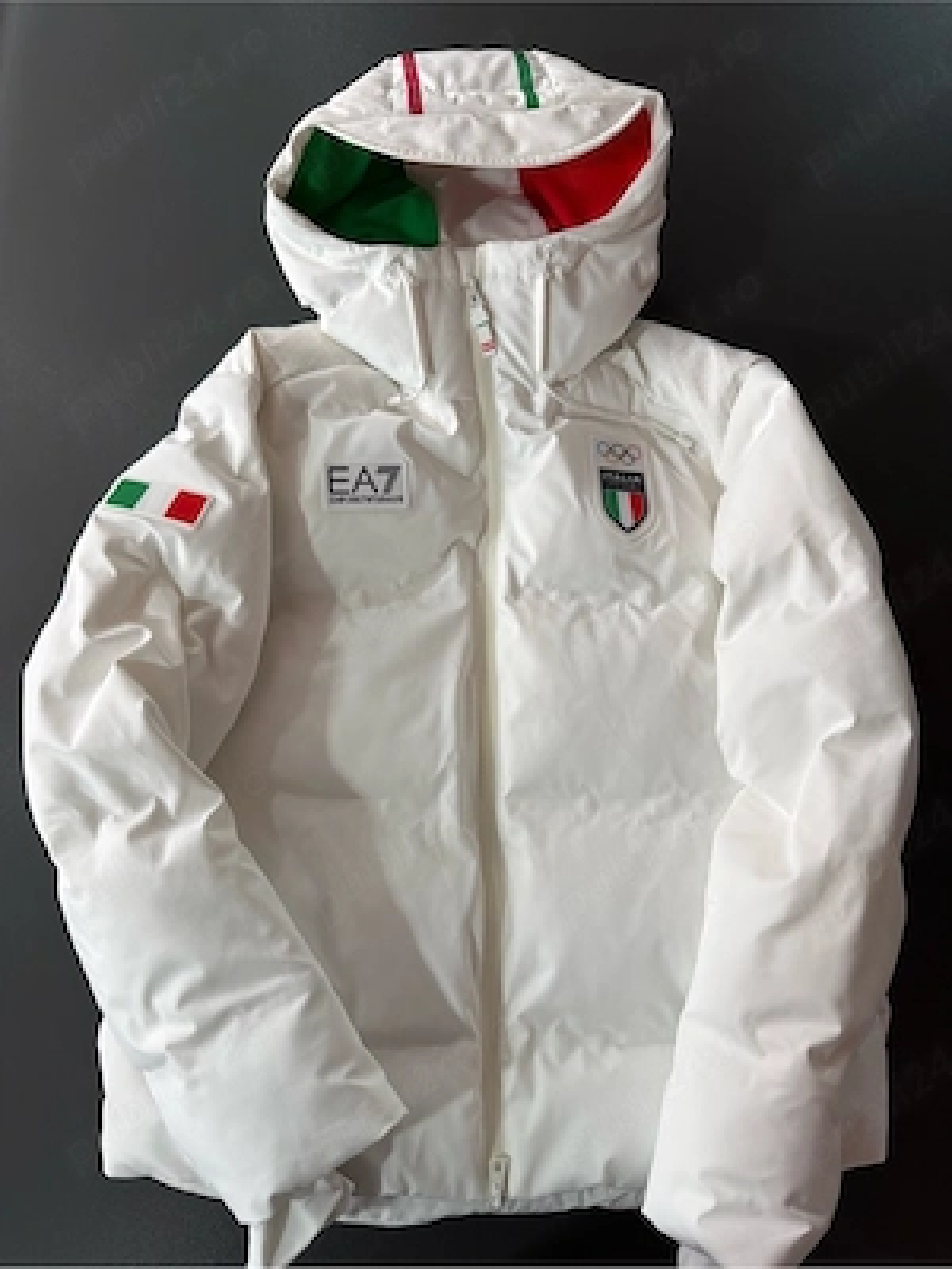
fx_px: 880
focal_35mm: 24
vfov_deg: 71.6
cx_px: 476
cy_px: 634
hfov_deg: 56.8
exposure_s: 1/100
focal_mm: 6.76
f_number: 1.78
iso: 125
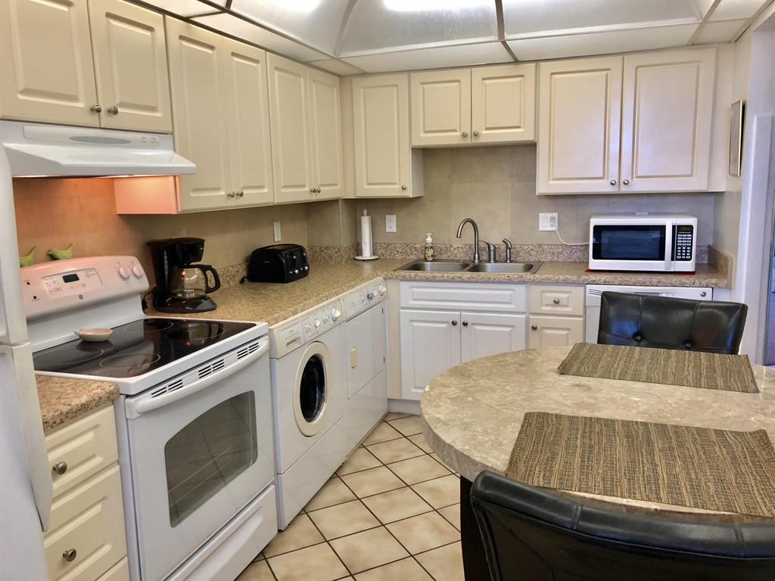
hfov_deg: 63.4
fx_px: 627
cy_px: 290
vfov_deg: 49.7
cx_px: 388
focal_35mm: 28
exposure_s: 1/30
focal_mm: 4
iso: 25
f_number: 1.8
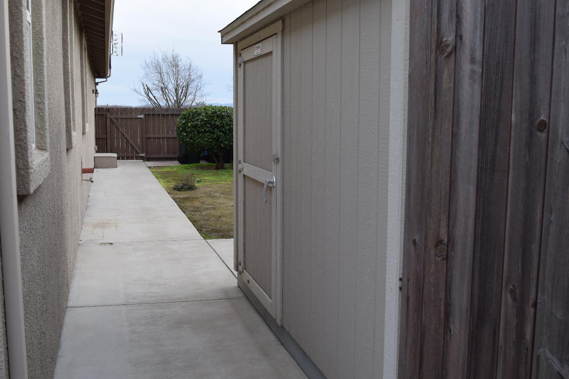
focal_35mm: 39
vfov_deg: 34.2
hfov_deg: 49.6
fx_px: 616
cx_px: 284
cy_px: 190
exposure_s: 1/250
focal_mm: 26
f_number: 8
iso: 400
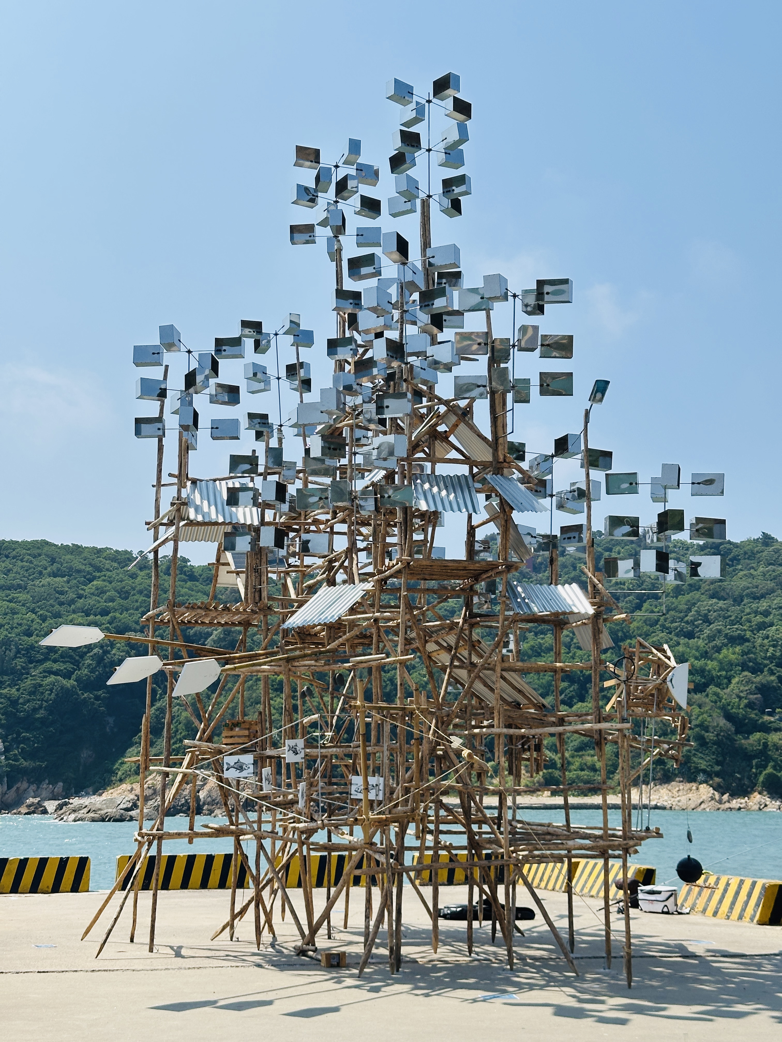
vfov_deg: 39.7
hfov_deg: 30.3
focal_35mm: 48
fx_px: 1446
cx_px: 391
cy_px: 521
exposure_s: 1/5556
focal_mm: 6.86
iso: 64
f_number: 1.78
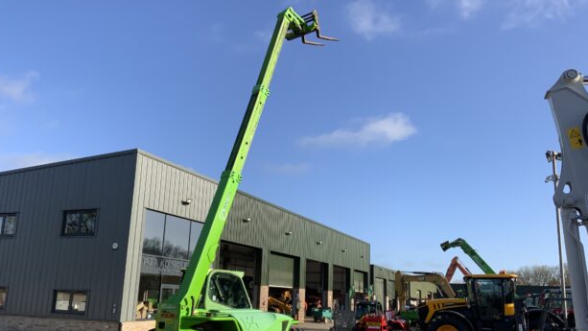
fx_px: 515
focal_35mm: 33
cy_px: 198
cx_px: 284
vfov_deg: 35.5
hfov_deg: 59.5
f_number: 1.8
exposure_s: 1/1451
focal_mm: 3
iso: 16
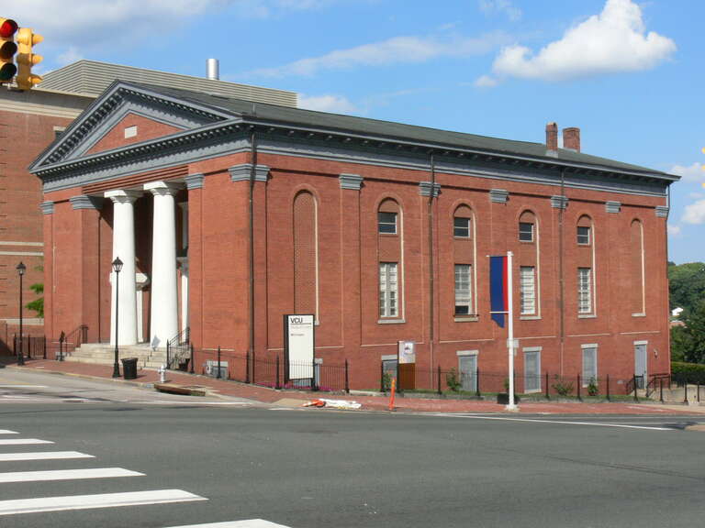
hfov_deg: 38.2
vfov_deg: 29.1
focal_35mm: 50
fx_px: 1018
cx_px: 352
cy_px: 264
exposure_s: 1/320
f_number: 11
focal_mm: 9.9
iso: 200
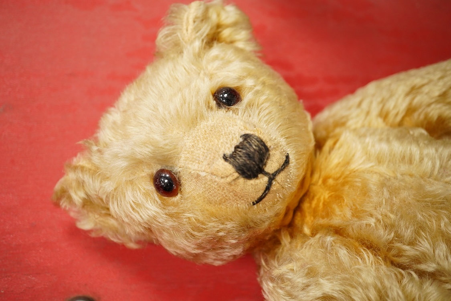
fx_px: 564
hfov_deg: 43.6
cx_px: 226
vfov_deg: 29.9
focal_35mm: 45
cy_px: 150
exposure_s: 1/100
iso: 2000
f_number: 6.3
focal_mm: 30
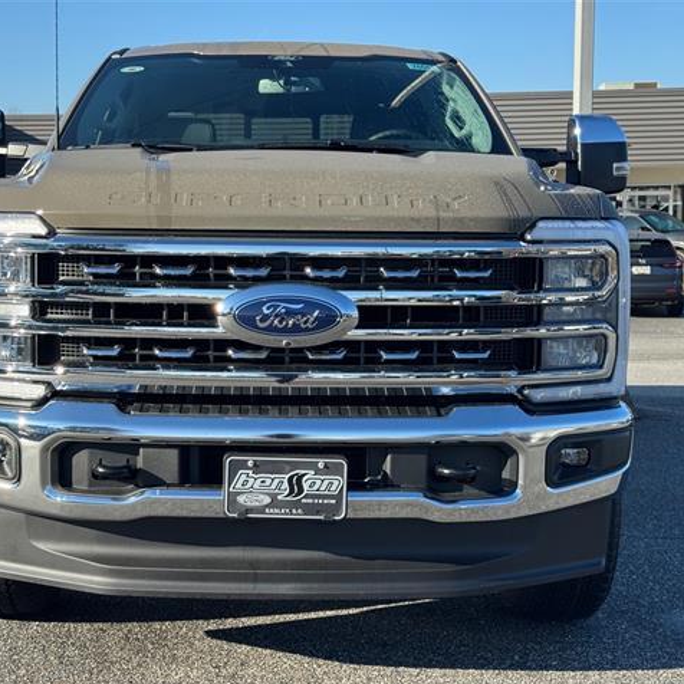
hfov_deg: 30.0
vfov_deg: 30.0
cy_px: 343
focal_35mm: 57
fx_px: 1274
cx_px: 295
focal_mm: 6.76
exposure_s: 1/1637
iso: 64
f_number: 1.78
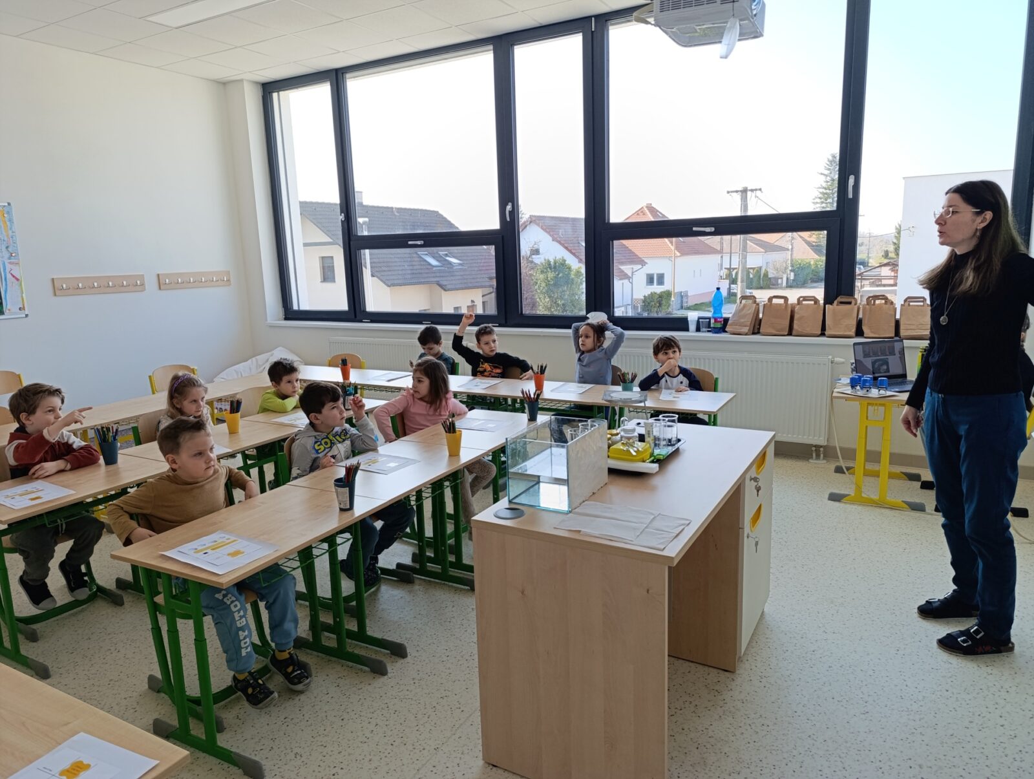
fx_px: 688
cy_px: 390
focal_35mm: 23
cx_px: 517
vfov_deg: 59.0
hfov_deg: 73.8
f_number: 1.6
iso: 100
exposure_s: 1/100
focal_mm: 6.14
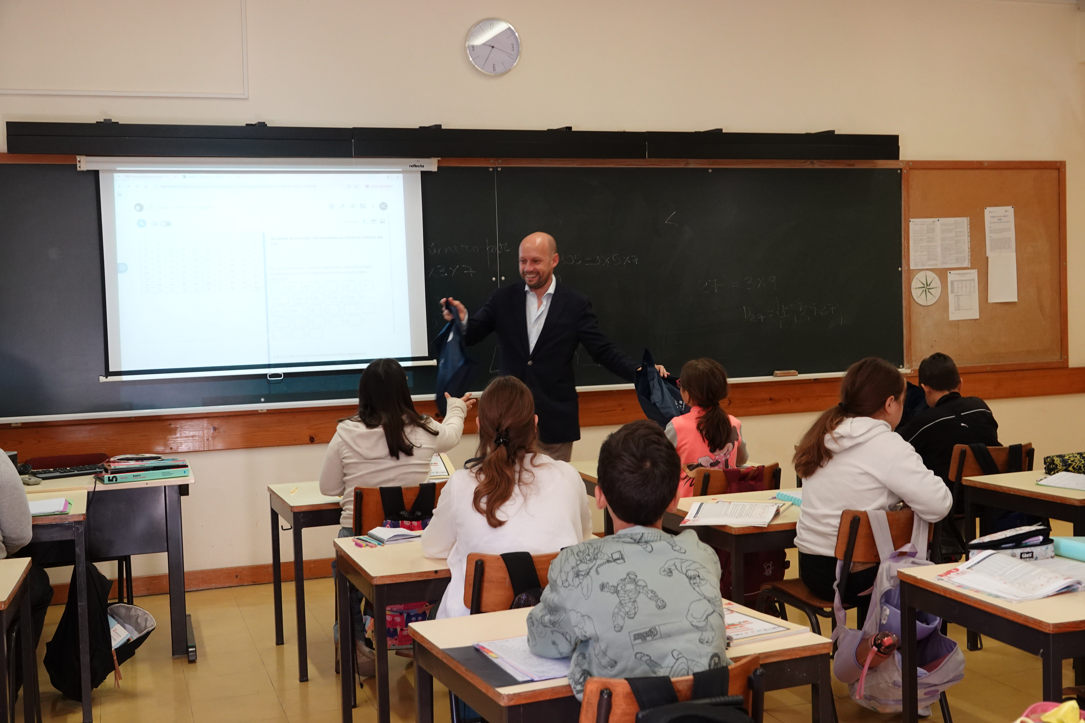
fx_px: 1205
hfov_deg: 48.5
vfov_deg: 33.4
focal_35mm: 40
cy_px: 362
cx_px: 542
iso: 800
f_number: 3.2
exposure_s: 1/40
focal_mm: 14.65
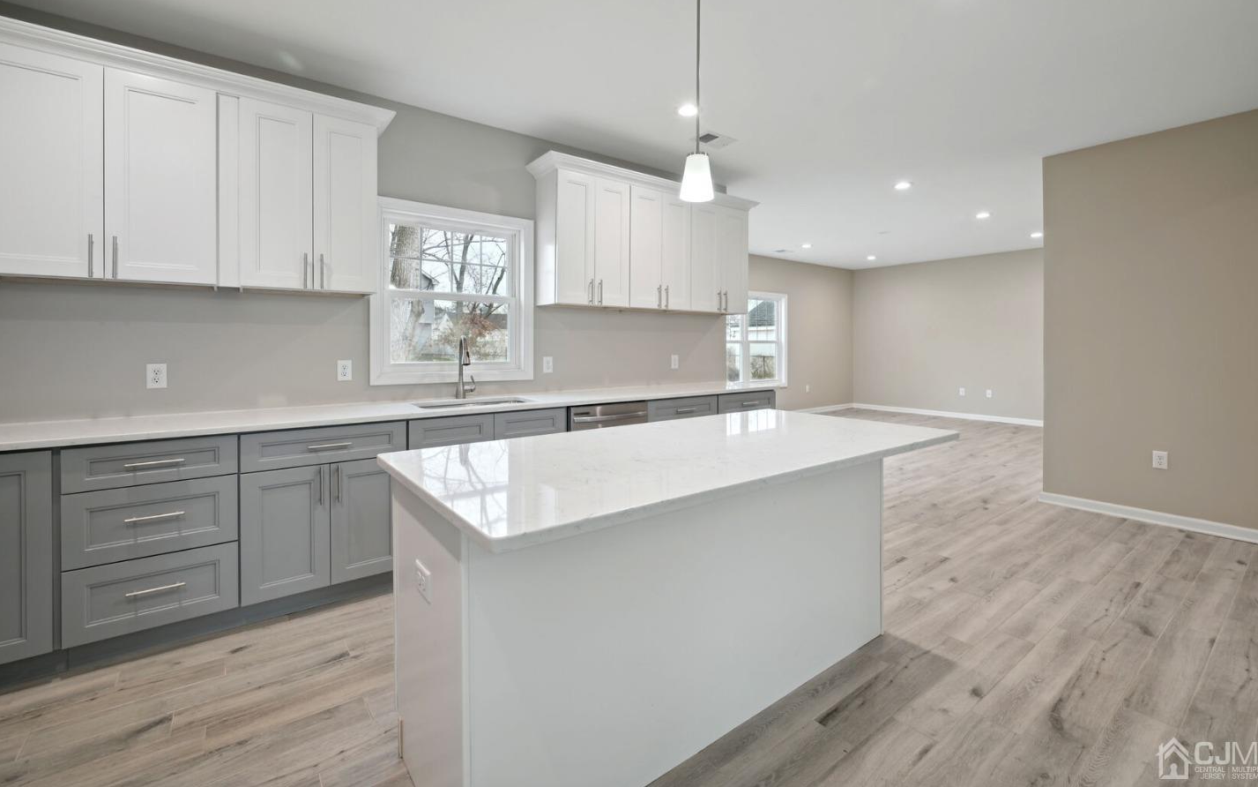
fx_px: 514
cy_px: 347
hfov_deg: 101.4
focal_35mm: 15
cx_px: 643
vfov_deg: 74.5
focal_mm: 14
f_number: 8
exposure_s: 1/6
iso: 100
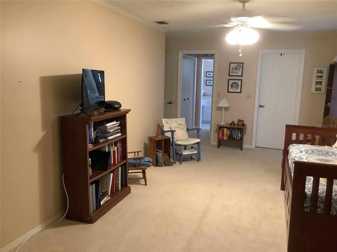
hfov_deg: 58.4
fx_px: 302
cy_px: 126
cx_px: 168
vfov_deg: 45.4
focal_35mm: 31
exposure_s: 1/30
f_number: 2.4
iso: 400
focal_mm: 3.3
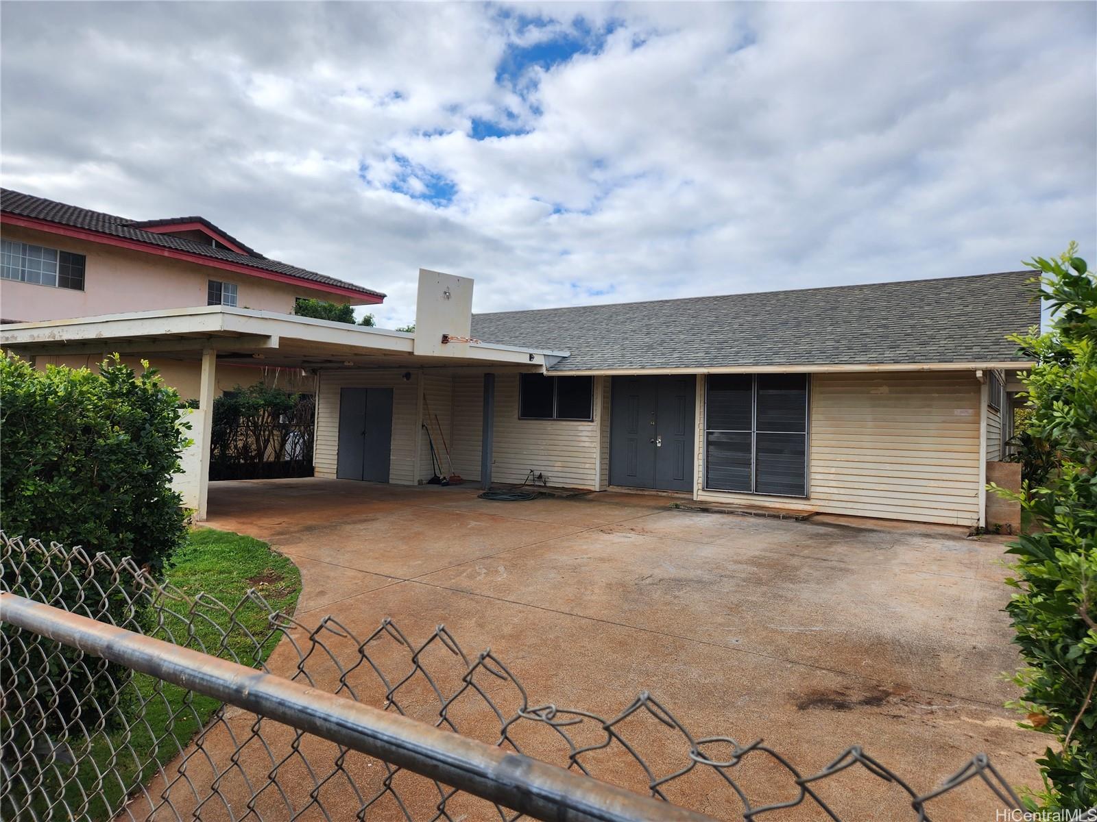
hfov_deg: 73.9
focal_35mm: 23
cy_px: 411
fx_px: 729
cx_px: 548
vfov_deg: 58.9
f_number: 1.8
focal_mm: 5.4
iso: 20
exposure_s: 1/1332
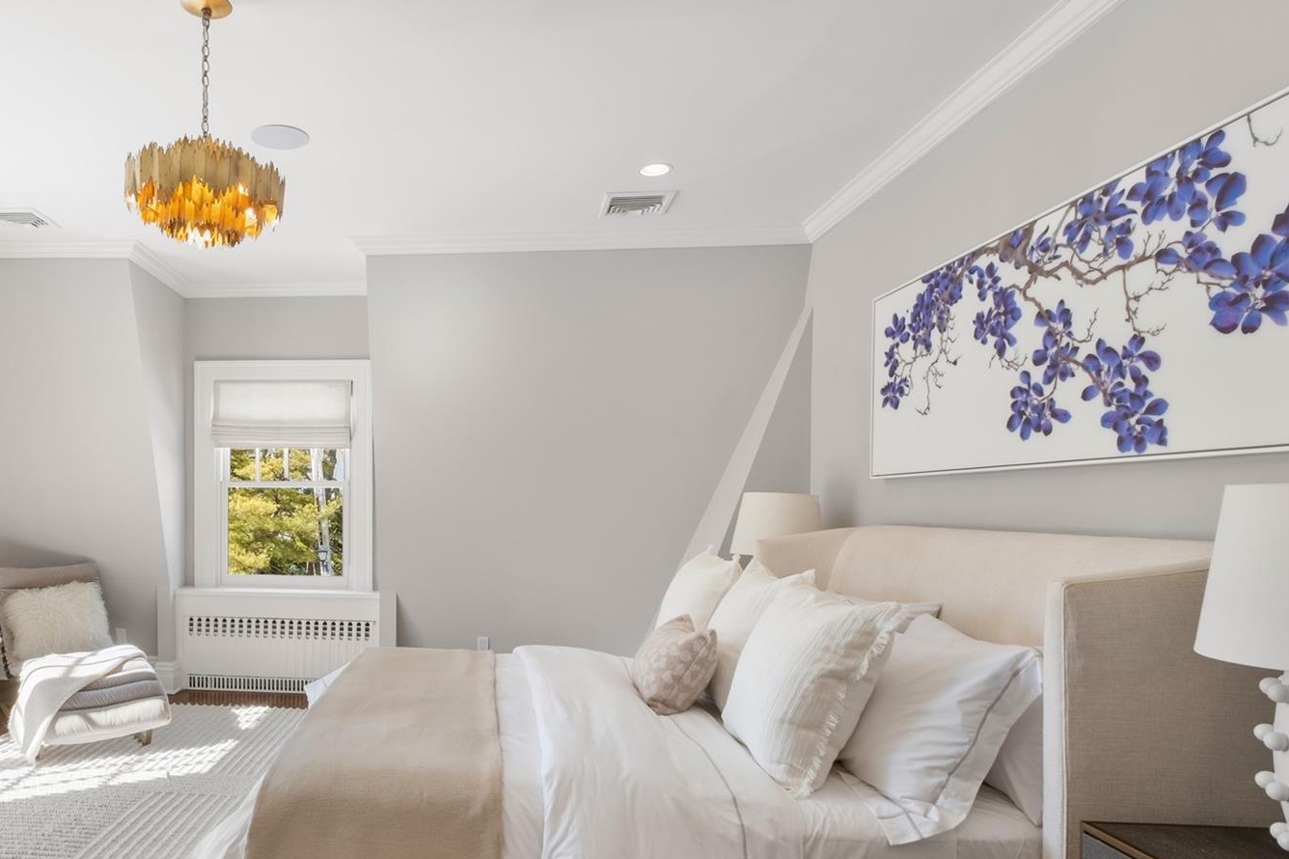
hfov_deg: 72.5
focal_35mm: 23
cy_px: 478
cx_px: 374
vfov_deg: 55.0
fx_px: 823
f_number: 8
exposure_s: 1/8
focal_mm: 10
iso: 320
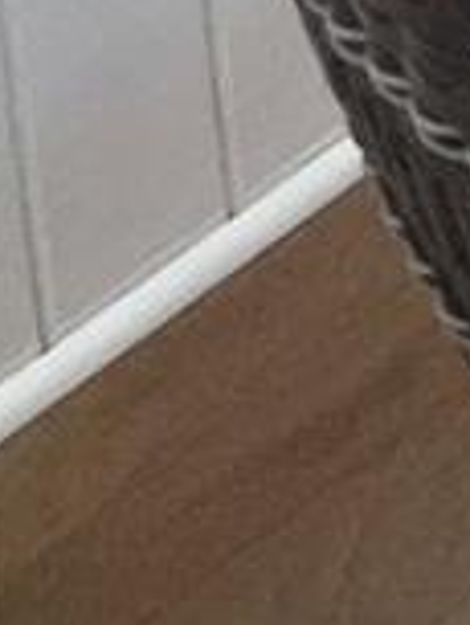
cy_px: -1785
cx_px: 1811
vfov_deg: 7.3
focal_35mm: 204
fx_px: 3688
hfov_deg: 6.2
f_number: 1.6
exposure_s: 1/121
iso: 32
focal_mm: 4.2
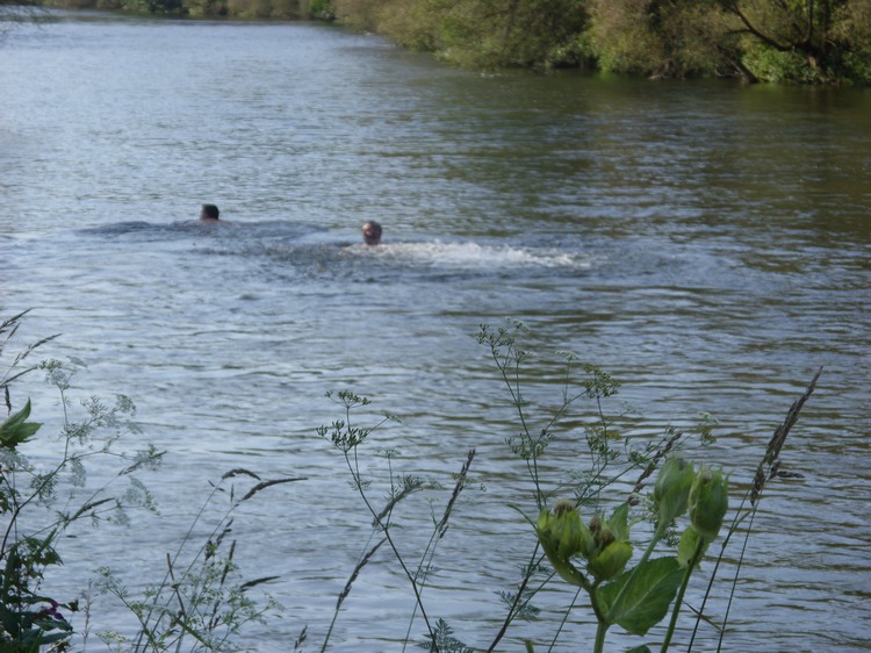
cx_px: 436
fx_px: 3220
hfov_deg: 15.4
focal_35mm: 128
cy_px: 326
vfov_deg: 11.6
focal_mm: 21.3
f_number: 3.9
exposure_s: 1/438
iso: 50
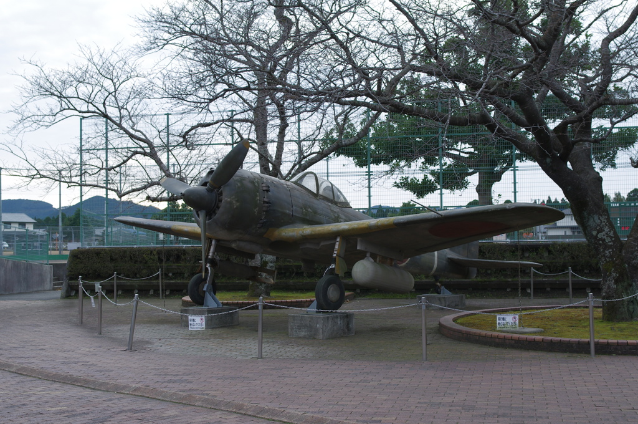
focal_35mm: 46
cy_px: 212
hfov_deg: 42.8
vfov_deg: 29.2
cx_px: 319
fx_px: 814
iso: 200
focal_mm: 31
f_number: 5.6
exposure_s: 1/80
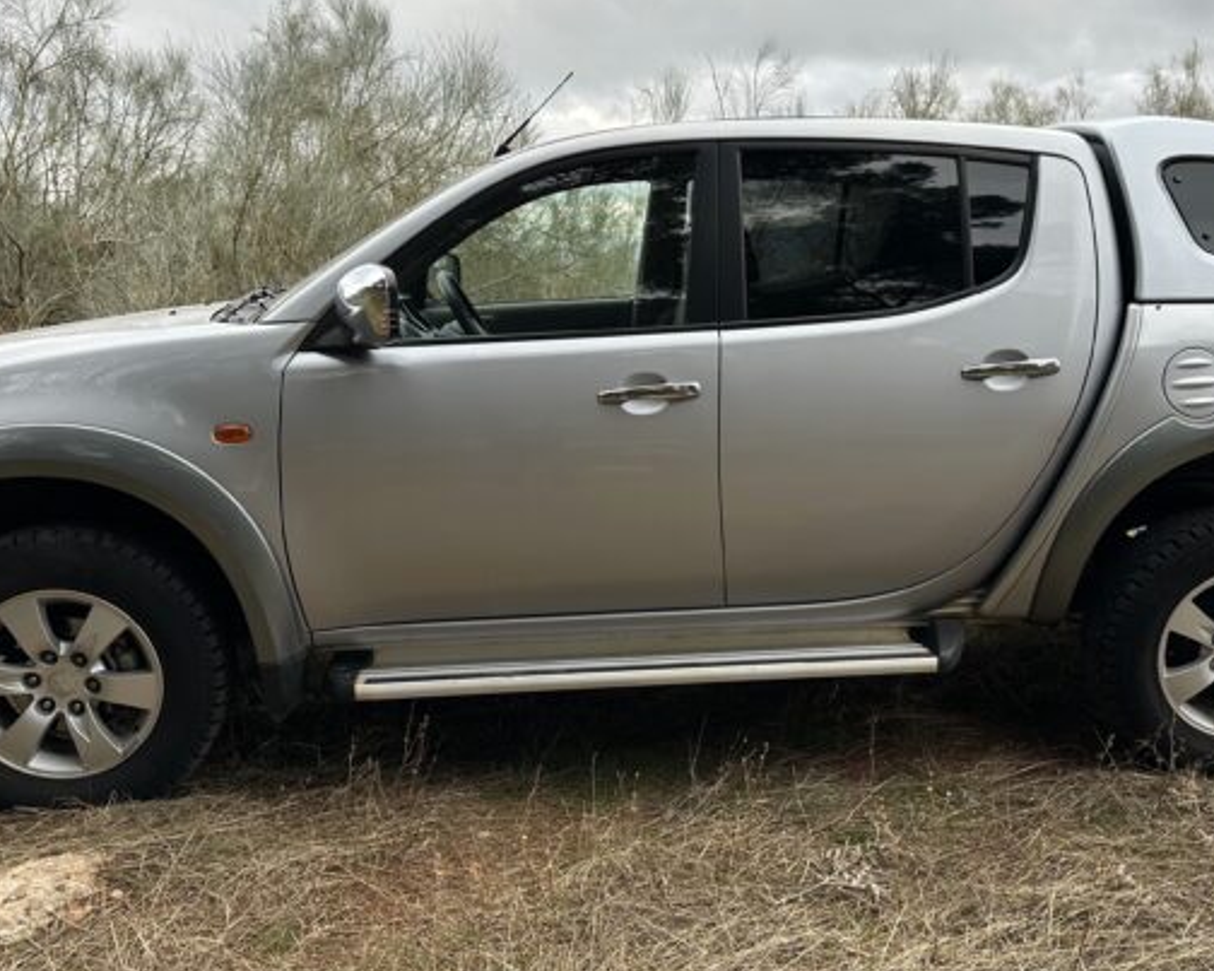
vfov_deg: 40.1
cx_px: 706
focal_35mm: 37
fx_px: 1329
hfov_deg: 48.9
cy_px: 478
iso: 80
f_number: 1.78
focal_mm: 6.86
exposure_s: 1/508
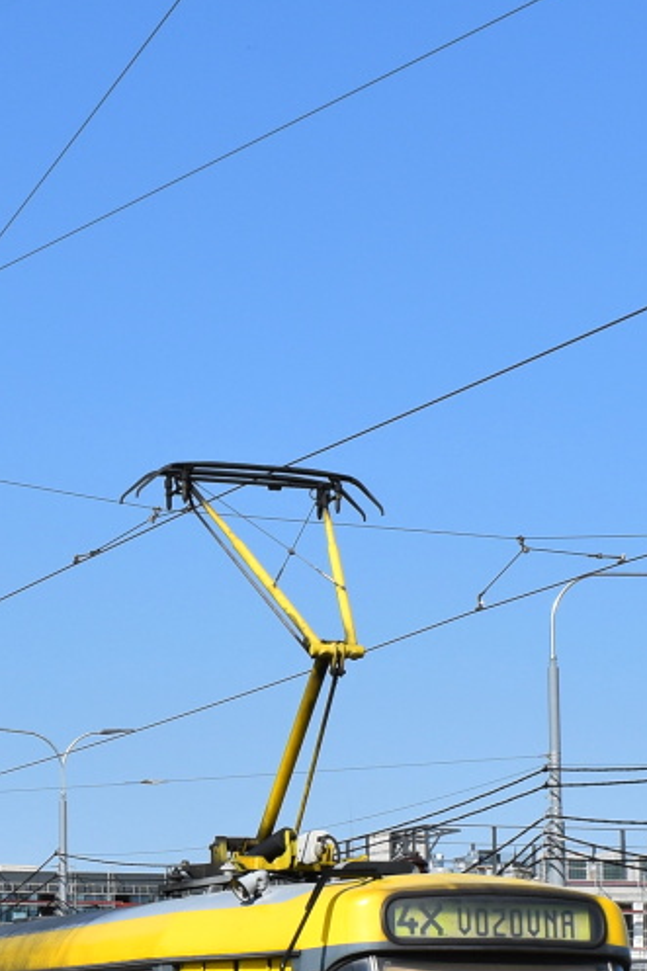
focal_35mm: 112
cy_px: 836
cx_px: 111
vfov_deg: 18.0
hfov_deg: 12.1
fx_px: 3035
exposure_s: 1/400
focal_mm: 25
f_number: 10
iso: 200
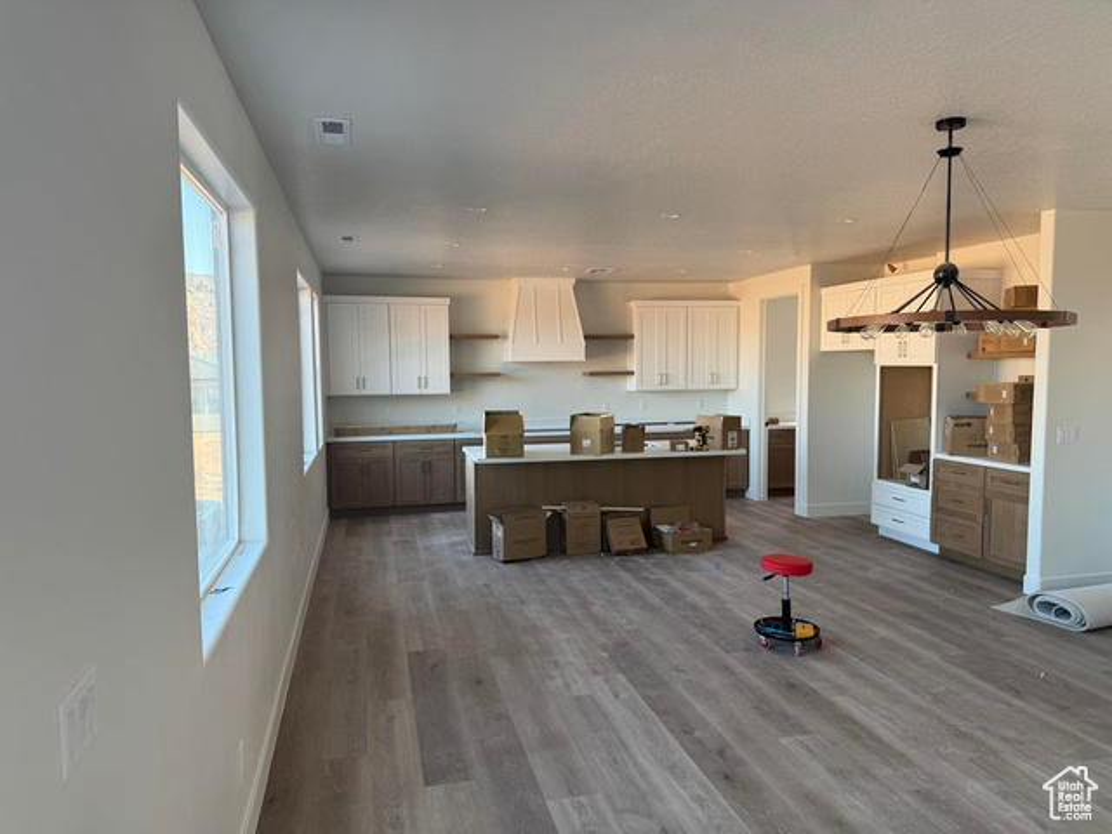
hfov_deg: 71.6
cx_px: 556
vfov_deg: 56.8
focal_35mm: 24
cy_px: 417
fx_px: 771
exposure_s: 1/121
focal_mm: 6.76
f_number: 1.78
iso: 80
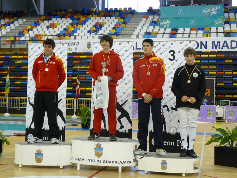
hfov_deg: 32.7
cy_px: 89
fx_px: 404
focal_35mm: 59
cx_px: 118
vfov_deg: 24.8
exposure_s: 1/30
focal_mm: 9.8
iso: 160
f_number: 2.8
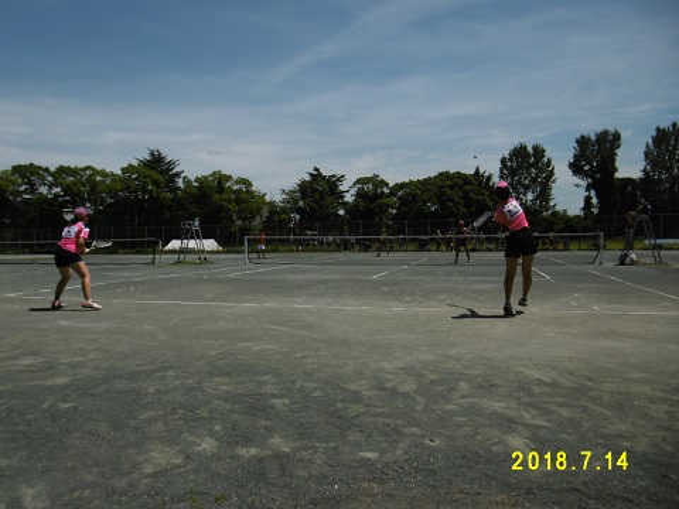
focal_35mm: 28
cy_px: 254
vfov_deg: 49.7
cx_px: 340
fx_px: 549
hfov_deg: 63.4
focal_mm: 5
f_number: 3.3
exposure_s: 1/320
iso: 100
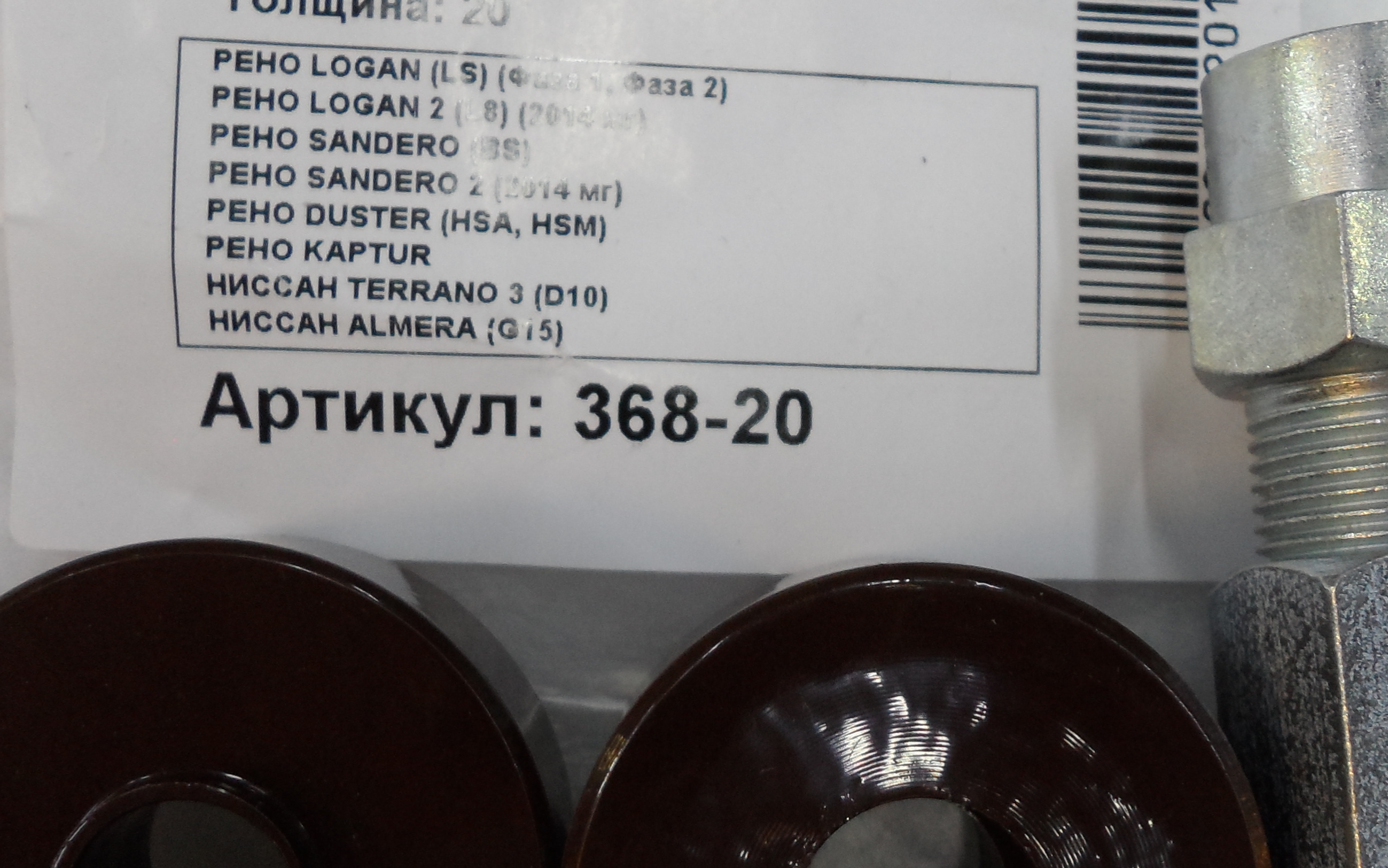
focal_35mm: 47
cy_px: 436
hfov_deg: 42.4
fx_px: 1778
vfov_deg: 27.4
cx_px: 852
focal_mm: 4.5
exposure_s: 1/30
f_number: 2.5
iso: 160
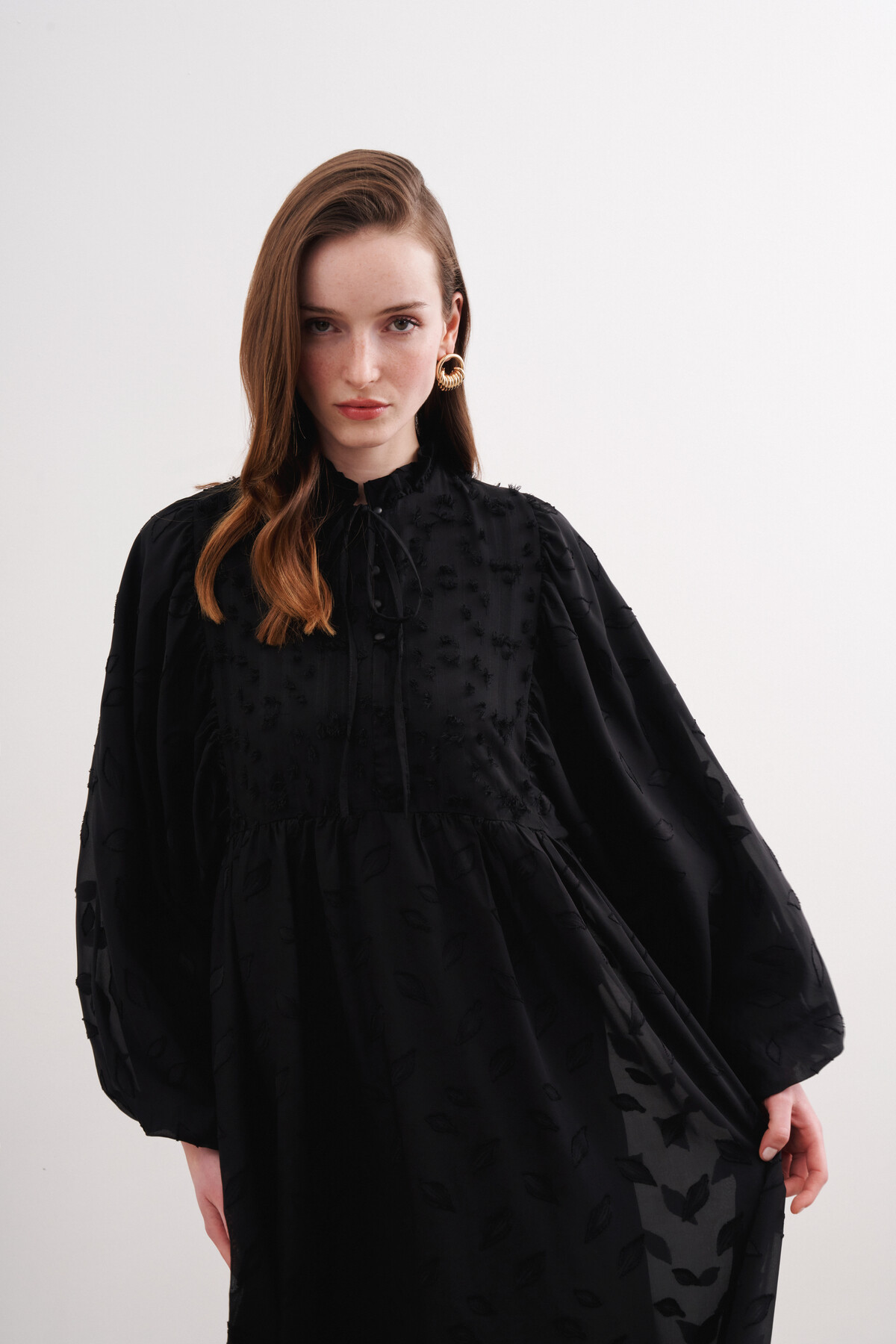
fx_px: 2128
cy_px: 672
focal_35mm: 57
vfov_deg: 35.1
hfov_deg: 23.8
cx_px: 448
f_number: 11
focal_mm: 57
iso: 400
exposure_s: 1/160
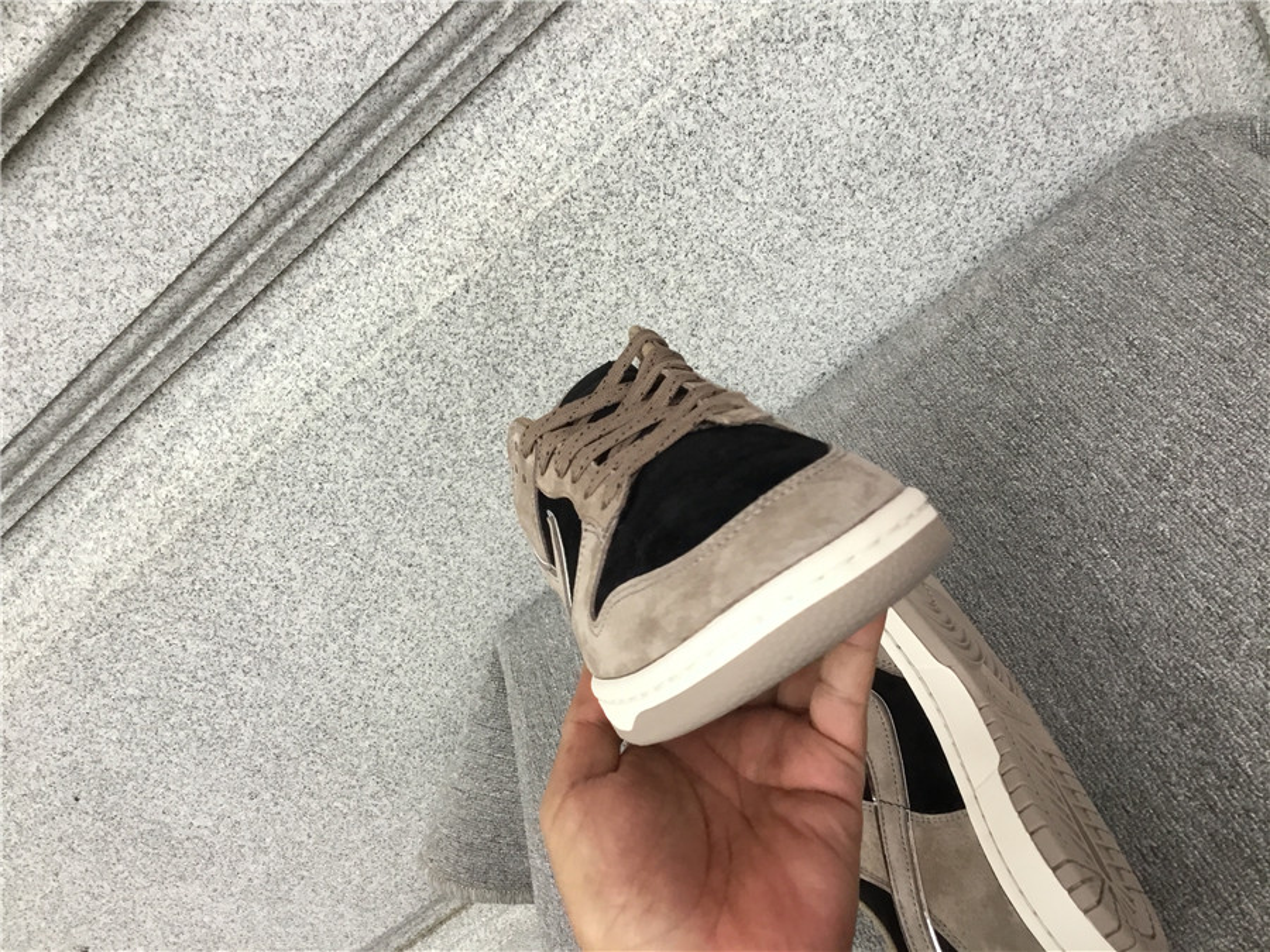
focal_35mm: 31
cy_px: 476
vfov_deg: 45.4
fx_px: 1137
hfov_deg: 58.4
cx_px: 635
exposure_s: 1/33
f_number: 2.4
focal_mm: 3.3
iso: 50
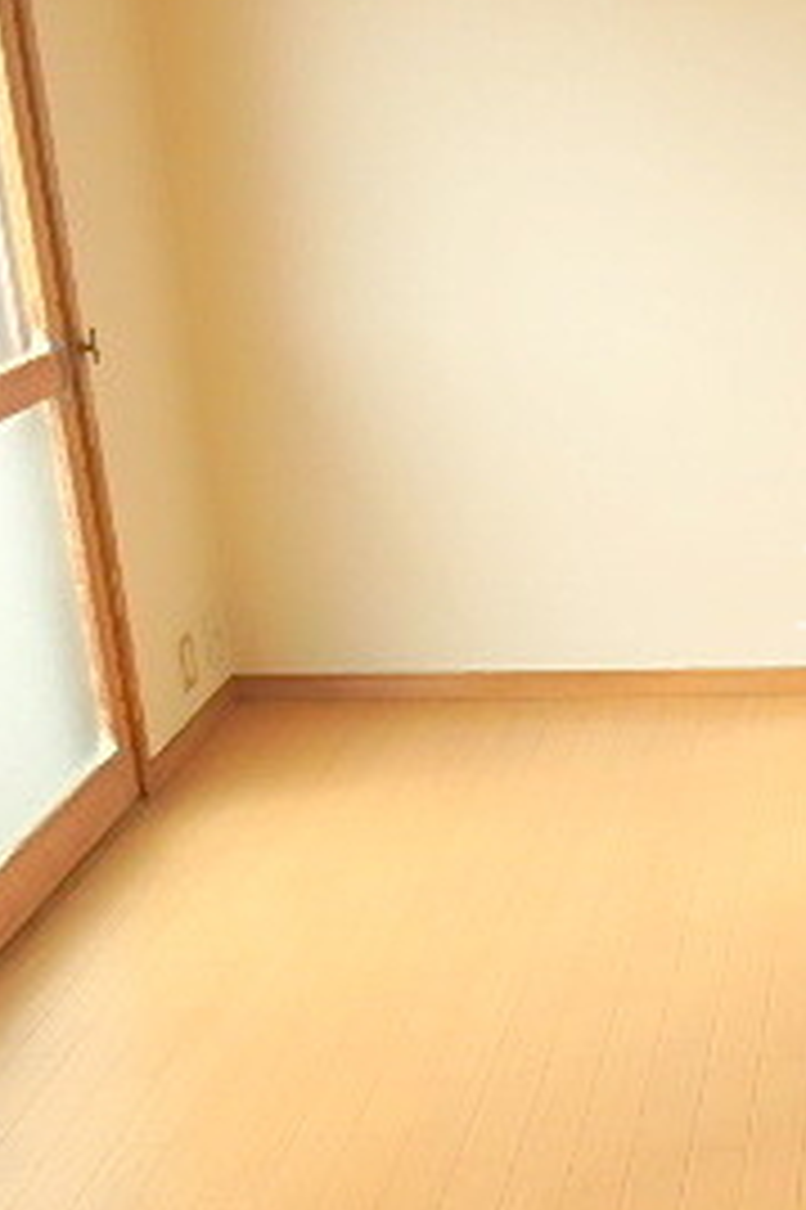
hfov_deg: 22.6
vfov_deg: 38.2
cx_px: 1103
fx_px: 1748
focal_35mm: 52
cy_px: 576
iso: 125
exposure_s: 1/60
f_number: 3.5
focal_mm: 3.7
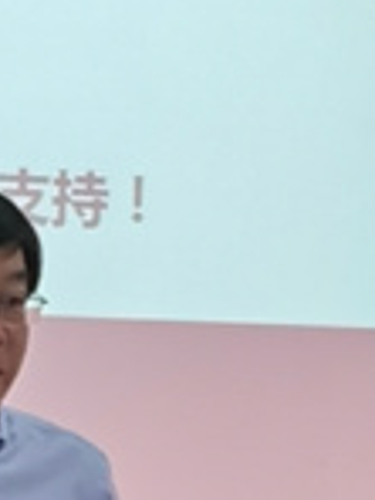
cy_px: 623
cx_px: -118
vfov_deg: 4.8
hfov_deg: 3.6
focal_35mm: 415
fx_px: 5994
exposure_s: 1/100
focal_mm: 5.56
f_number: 1.6
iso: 80
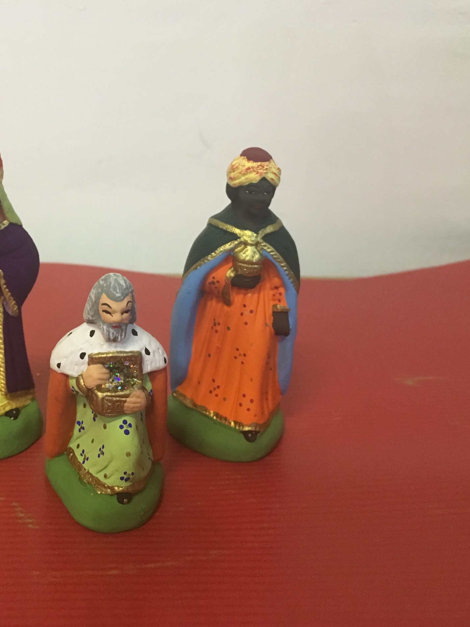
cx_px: 100
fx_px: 706
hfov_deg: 35.7
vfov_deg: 47.9
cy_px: 312
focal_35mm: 39
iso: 200
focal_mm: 4.15
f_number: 2.2
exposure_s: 1/25
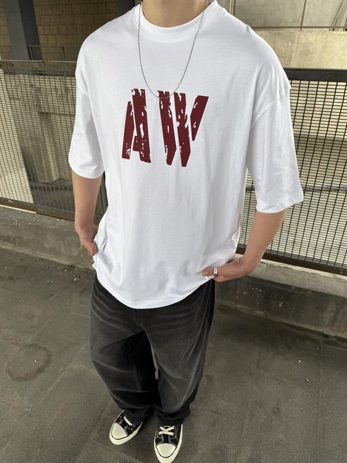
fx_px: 321
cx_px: 174
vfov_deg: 71.6
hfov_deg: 56.8
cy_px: 232
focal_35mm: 24
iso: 80
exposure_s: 1/456
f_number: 1.78
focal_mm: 6.76
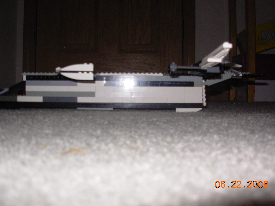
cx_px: 138
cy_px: 103
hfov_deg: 49.0
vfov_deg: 37.7
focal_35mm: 38
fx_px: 302
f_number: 2.9
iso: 50
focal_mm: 6.3
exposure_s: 1/32
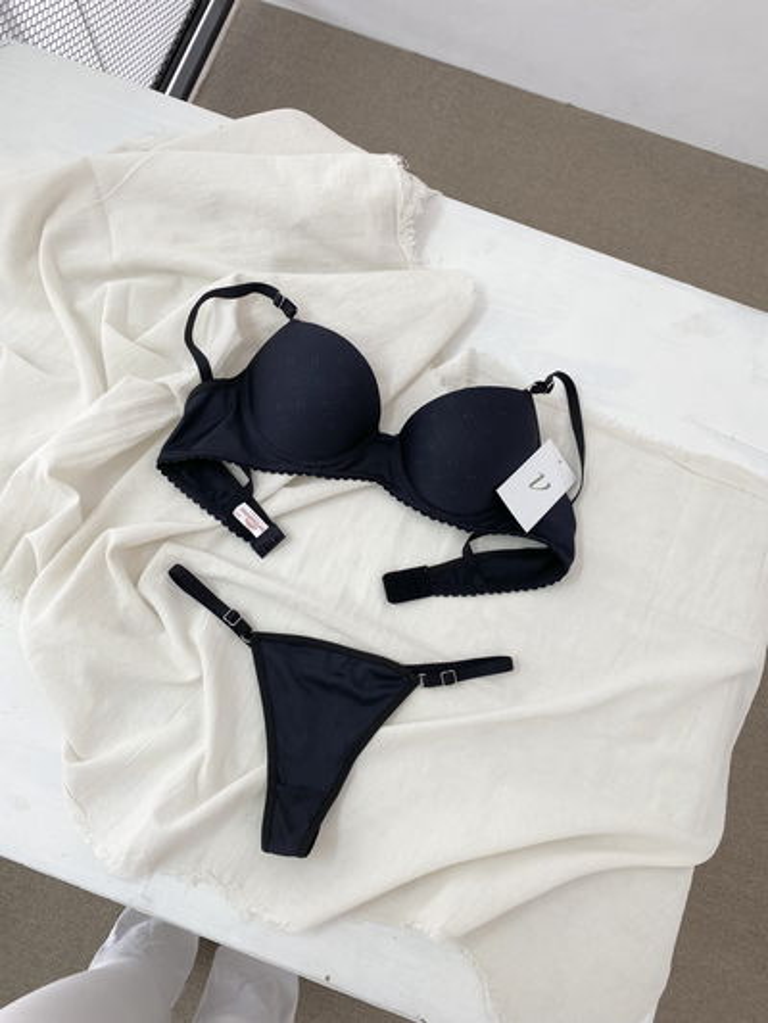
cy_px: 512
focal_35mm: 26
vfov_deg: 67.3
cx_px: 384
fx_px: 769
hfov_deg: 53.1
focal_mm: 4.25
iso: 64
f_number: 1.8
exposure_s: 1/100
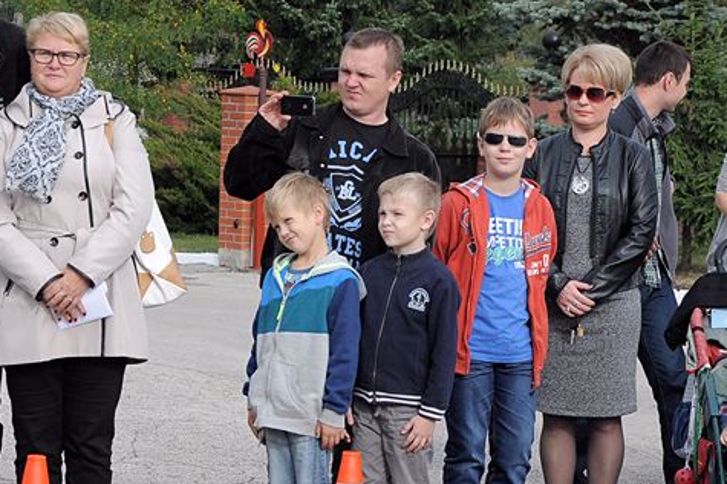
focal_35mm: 177
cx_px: 323
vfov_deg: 7.7
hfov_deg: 11.6
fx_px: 3572
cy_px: 283
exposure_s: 1/800
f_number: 7.1
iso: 500
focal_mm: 66
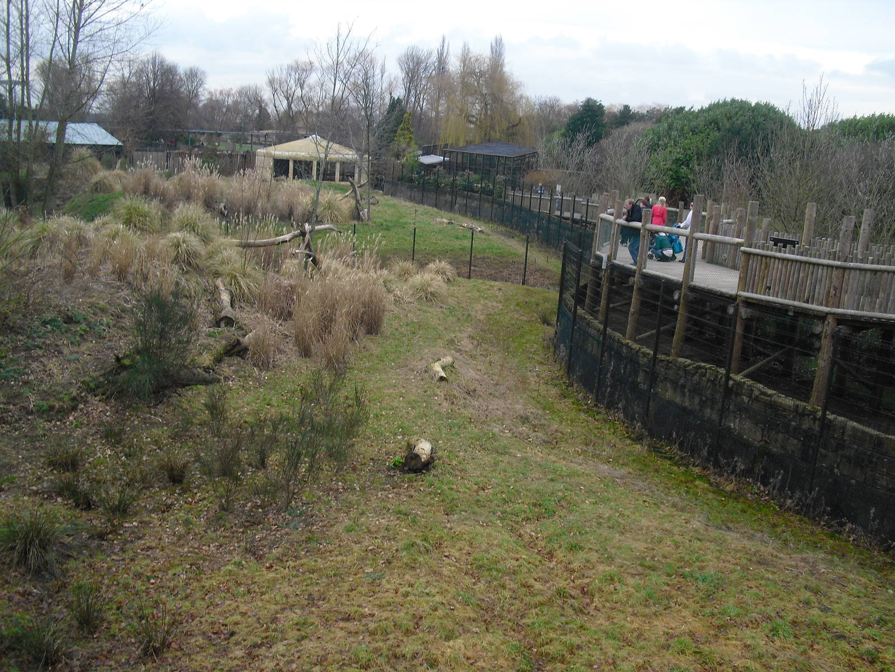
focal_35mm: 36
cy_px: 336
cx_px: 448
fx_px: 931
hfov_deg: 51.4
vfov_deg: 39.7
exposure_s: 1/125
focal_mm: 6.3
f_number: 3.1
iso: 100
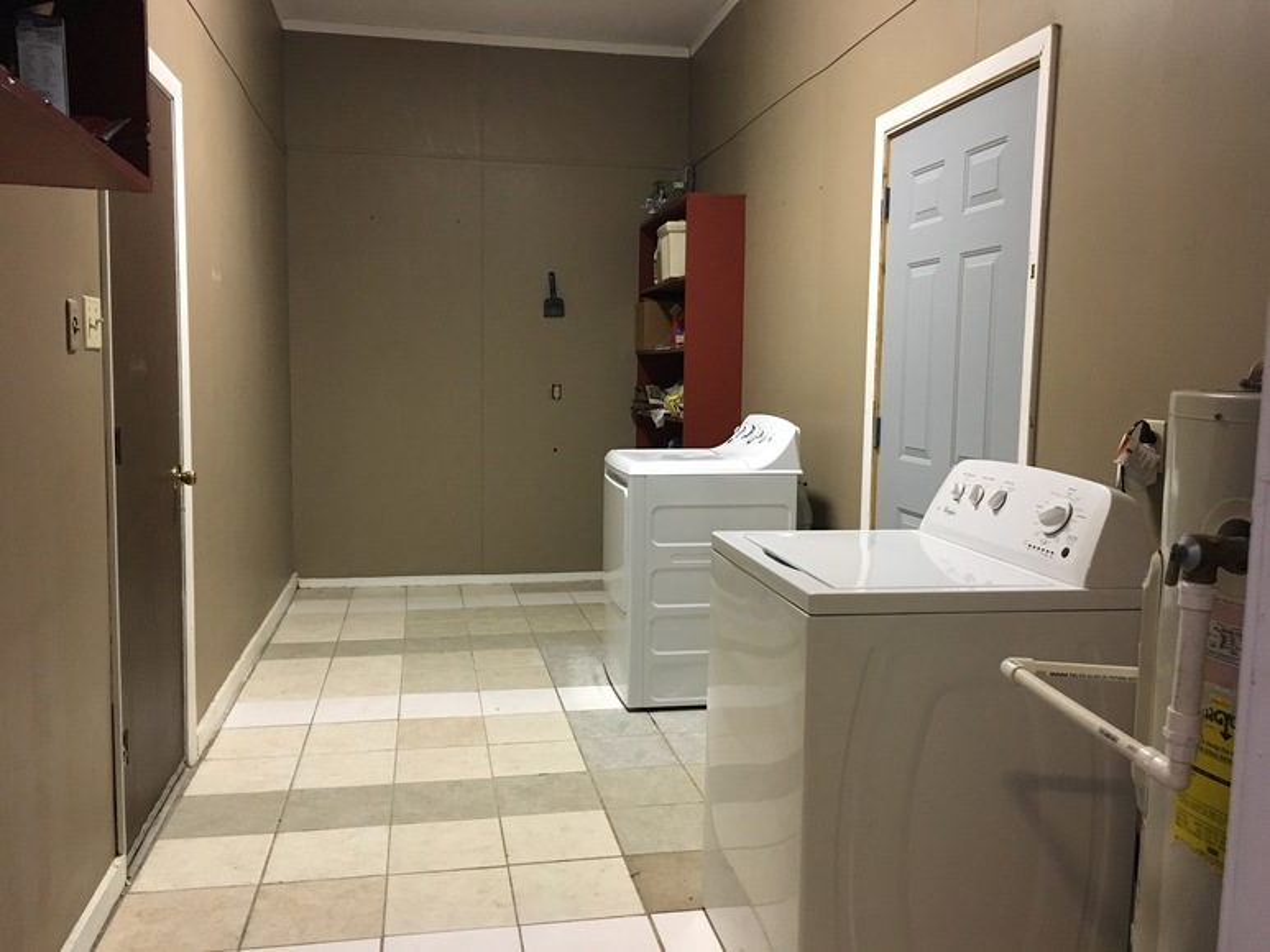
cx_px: 635
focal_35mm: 29
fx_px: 1064
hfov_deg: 61.7
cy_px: 476
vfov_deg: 48.2
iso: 200
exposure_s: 1/30
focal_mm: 4.15
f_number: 2.2
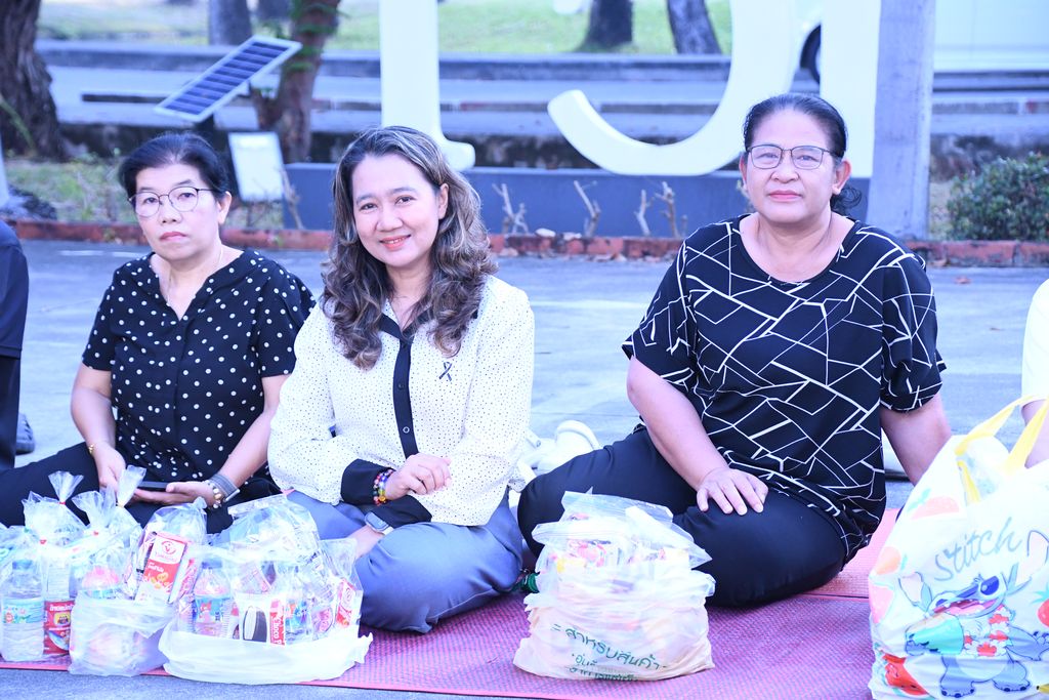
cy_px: 350
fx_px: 3264
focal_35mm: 112
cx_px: 524
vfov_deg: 12.2
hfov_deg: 18.3
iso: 2500
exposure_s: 1/500
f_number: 5.6
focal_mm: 75
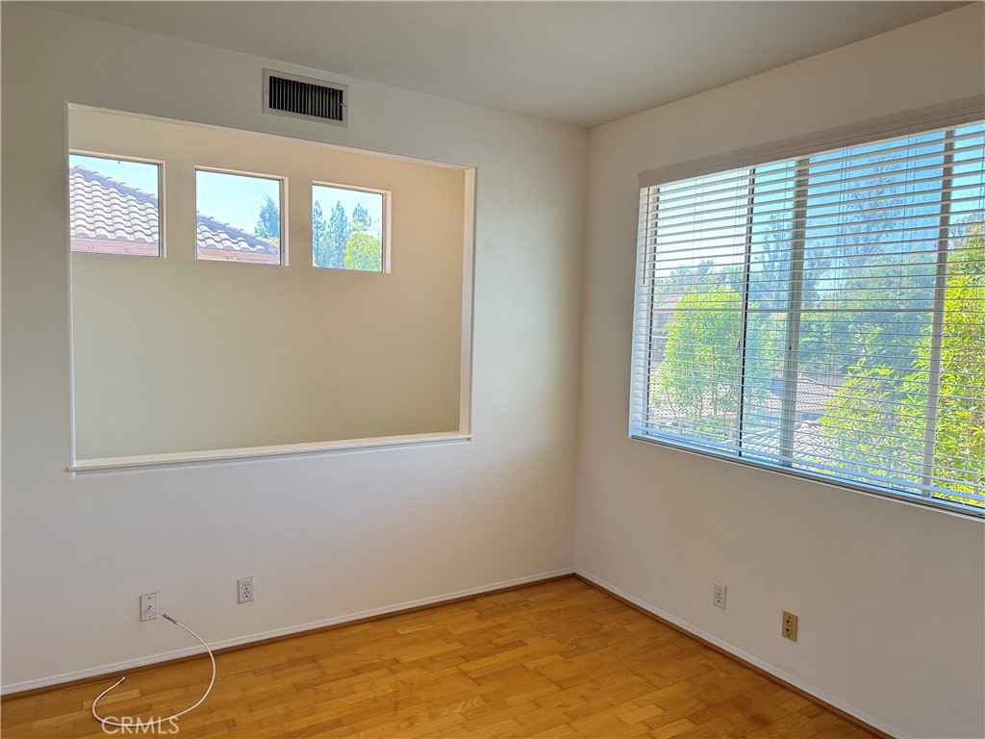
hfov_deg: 71.6
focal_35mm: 24
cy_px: 370
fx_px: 683
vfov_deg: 56.8
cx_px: 492
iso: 100
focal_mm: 6.76
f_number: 1.78
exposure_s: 1/152
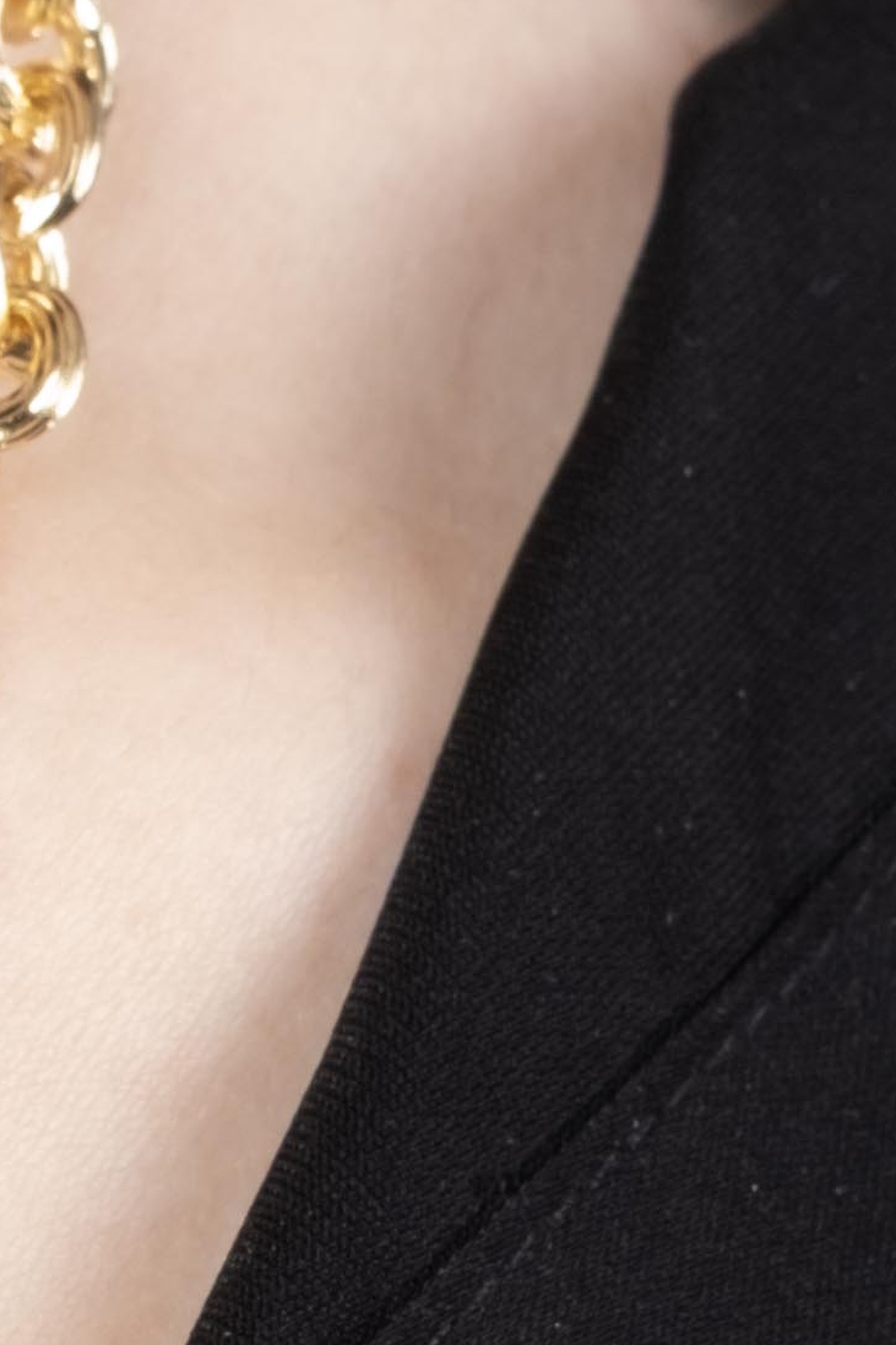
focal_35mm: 512
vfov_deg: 4.0
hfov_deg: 2.7
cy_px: 1395
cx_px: -1312
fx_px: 19119
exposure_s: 1/125
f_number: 10
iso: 80
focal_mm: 60
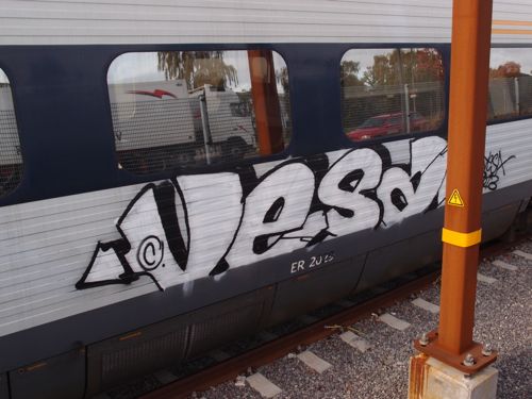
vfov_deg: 41.8
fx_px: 523
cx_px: 266
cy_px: 200
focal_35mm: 34
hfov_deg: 54.0
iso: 100
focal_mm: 7.41
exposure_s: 1/400
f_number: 3.2
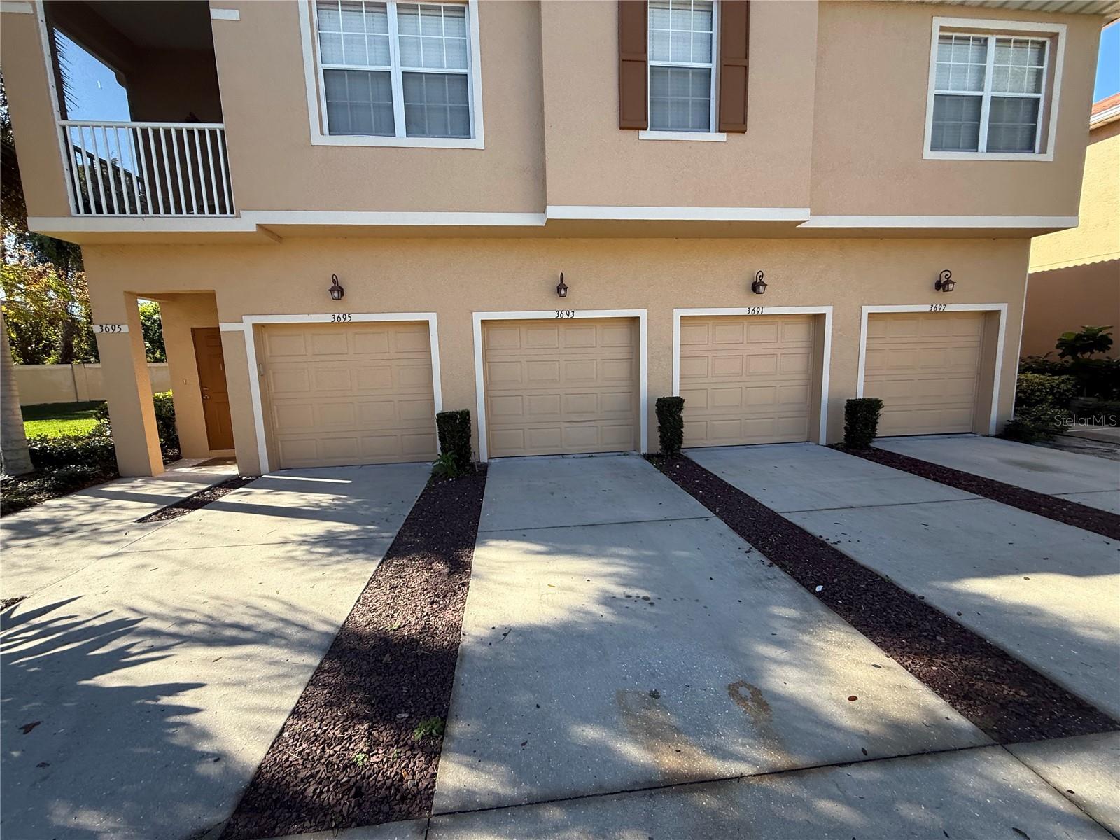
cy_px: 420
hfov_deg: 102.1
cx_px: 560
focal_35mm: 14
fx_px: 453
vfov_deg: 85.7
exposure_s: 1/830
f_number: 2.2
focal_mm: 2.22
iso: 64
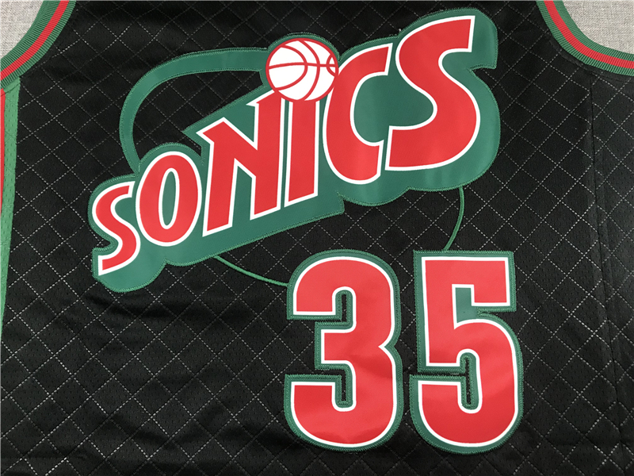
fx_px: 513
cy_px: 238
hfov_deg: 63.4
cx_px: 317
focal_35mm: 28
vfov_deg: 49.7
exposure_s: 1/33
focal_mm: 3.99
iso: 40
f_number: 1.8
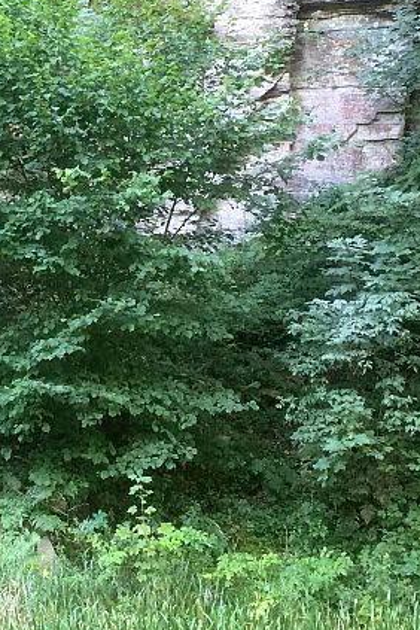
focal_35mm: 76
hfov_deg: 17.7
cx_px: 46
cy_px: 179
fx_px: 1330
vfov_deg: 26.4
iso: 50
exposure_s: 1/17
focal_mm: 4.15
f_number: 2.2
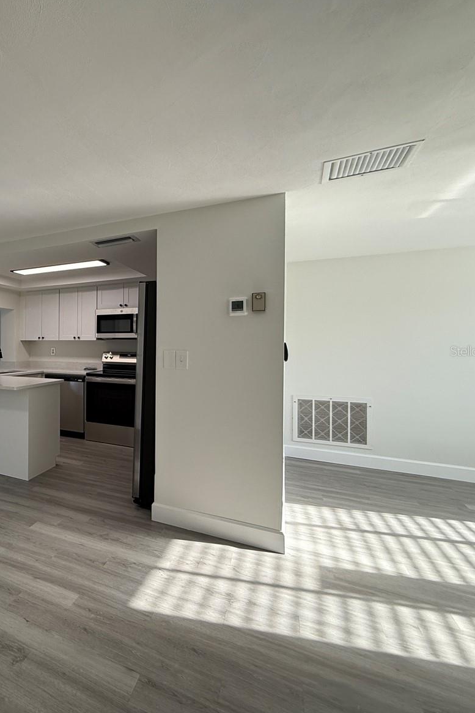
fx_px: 396
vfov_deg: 84.0
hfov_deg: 51.8
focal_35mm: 20
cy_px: 351
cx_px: 19
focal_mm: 2.22
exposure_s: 1/120
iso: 100
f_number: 2.2
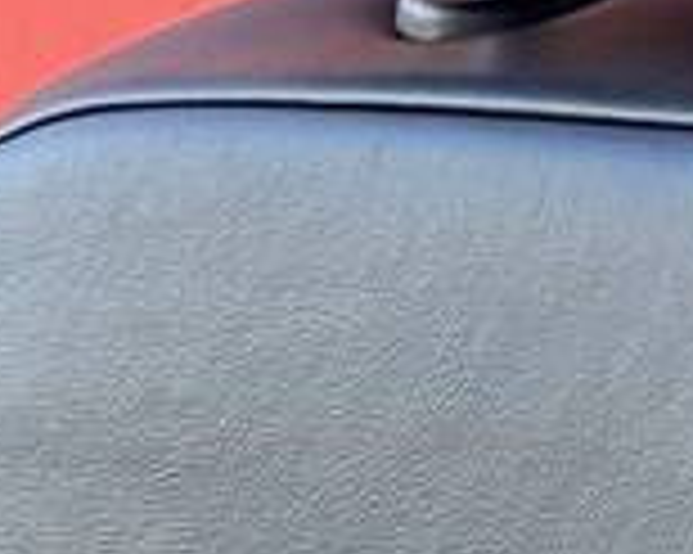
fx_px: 5411
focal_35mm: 264
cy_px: 2180
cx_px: -216
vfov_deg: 5.2
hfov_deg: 7.2
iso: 125
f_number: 1.6
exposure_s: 1/100
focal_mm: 5.1
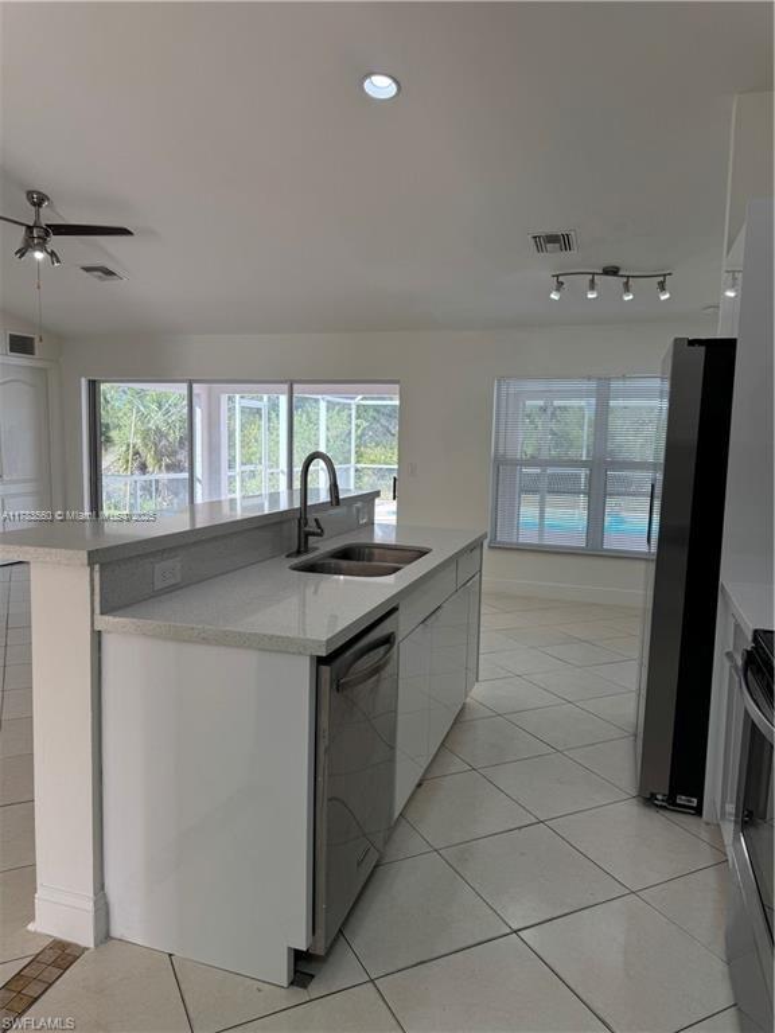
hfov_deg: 56.8
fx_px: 716
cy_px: 516
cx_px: 388
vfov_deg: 71.6
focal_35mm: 24
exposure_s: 1/184
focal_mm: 6.76
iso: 64
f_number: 1.78
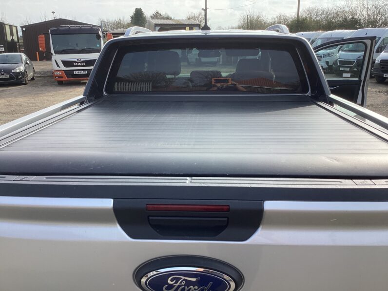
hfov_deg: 58.4
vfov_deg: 45.4
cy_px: 146
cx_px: 194
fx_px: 347
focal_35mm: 31
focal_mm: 3.3
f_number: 2.4
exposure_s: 1/702
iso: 25
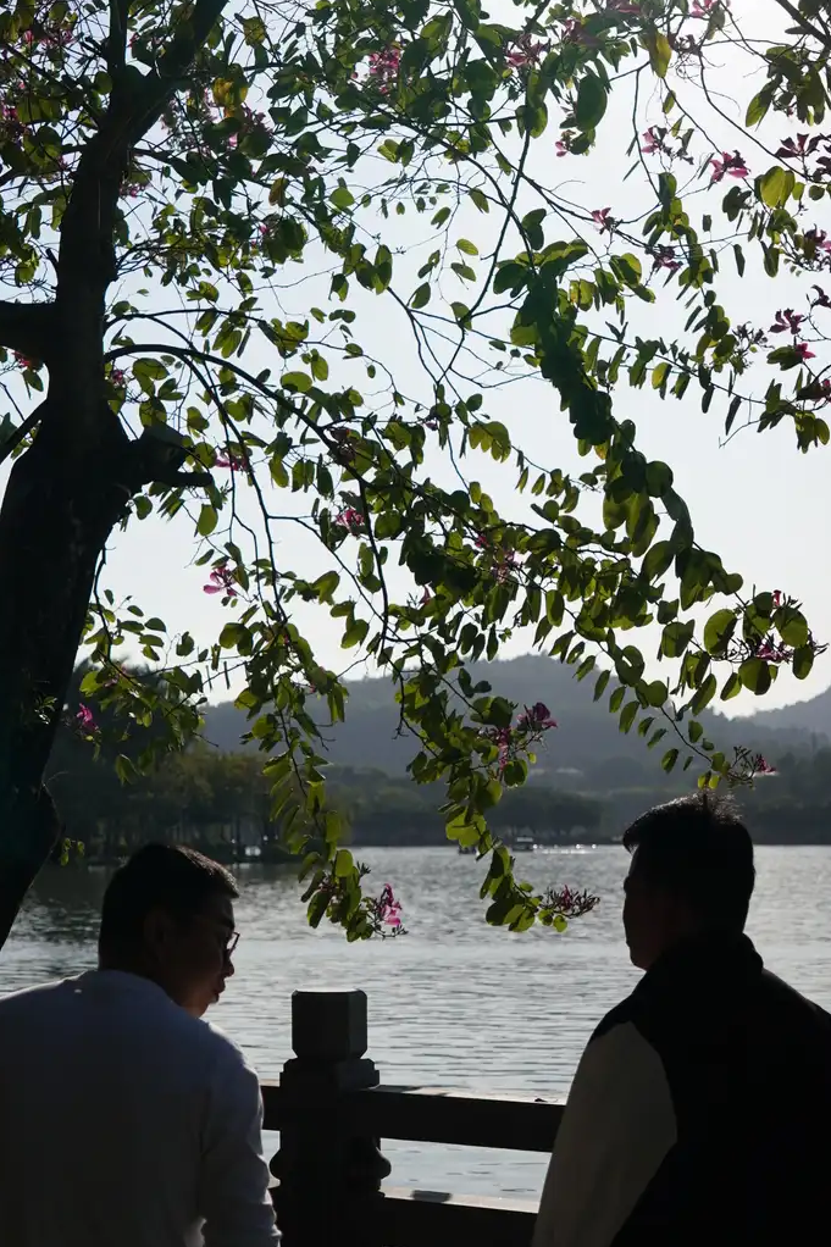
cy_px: 288
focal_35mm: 75
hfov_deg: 18.2
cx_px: 268
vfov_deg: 26.7
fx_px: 2590
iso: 100
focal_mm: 28.3
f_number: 2.8
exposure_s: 1/4000
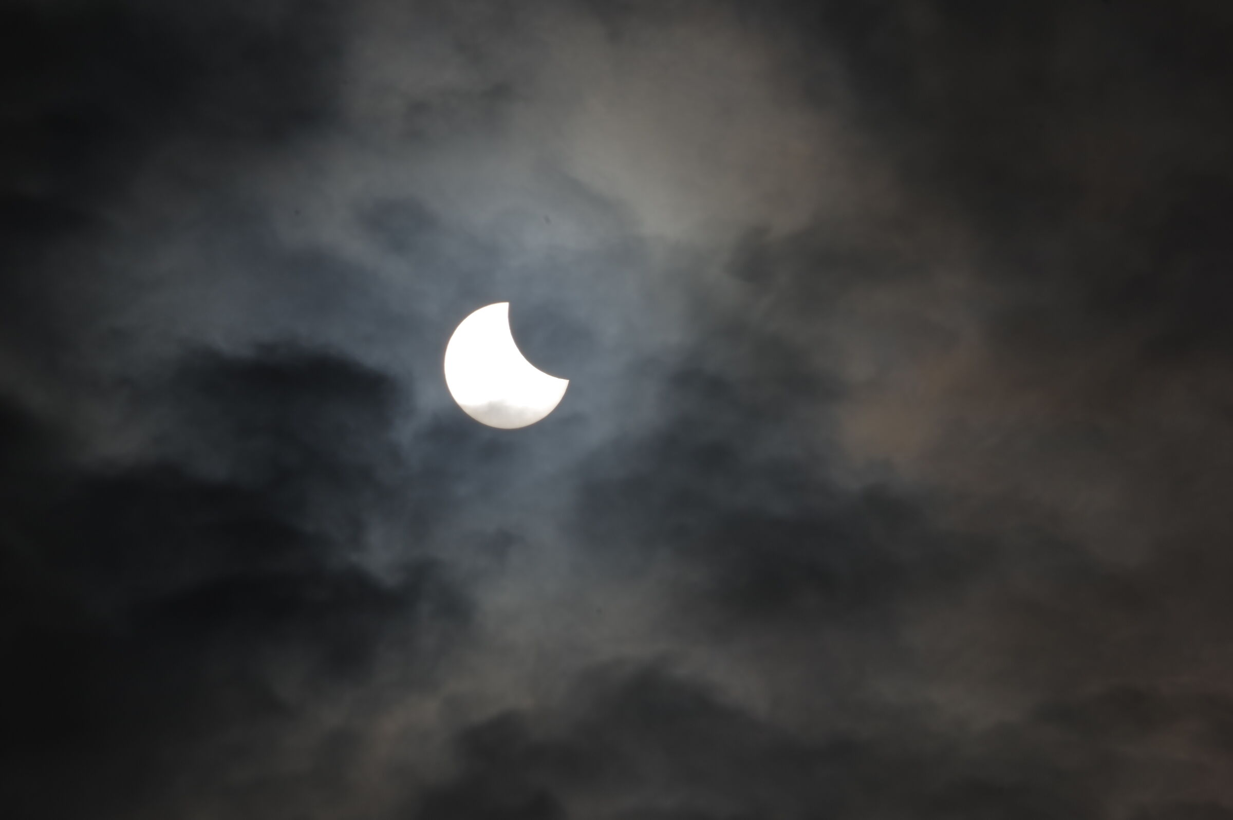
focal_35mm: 390
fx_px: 13346
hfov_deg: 5.3
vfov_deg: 3.5
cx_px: 616
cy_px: 410
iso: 100
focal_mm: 260
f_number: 32
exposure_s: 1/8000
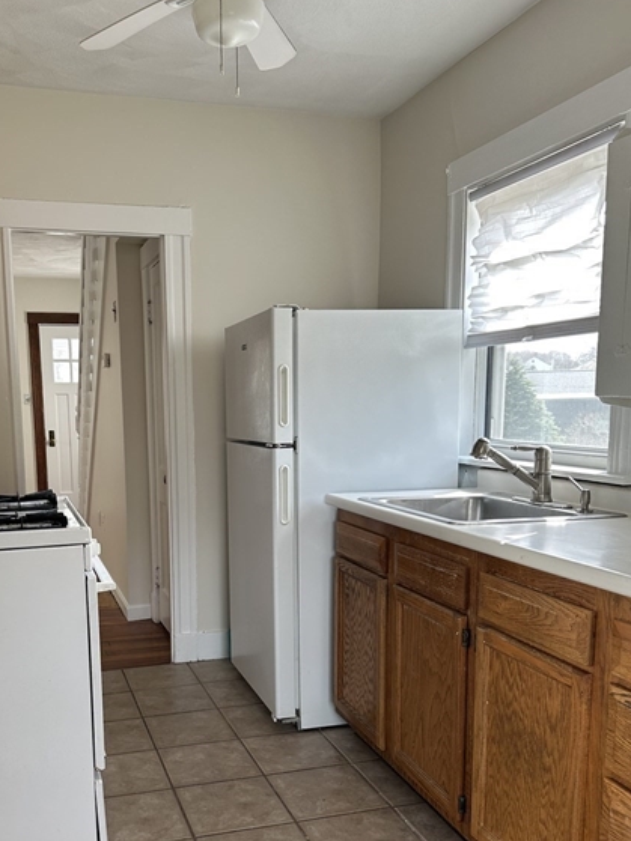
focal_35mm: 33
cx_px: 233
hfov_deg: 42.6
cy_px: 519
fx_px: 802
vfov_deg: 54.8
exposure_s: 1/121
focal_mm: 6.86
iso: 80
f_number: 1.78
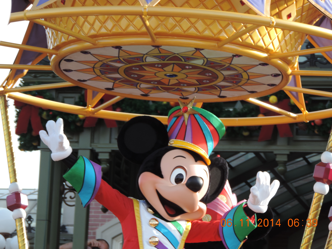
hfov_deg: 7.9
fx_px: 2398
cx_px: 166
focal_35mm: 250
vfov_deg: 5.9
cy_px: 124
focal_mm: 44.5
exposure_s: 1/200
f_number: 4.7
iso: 100
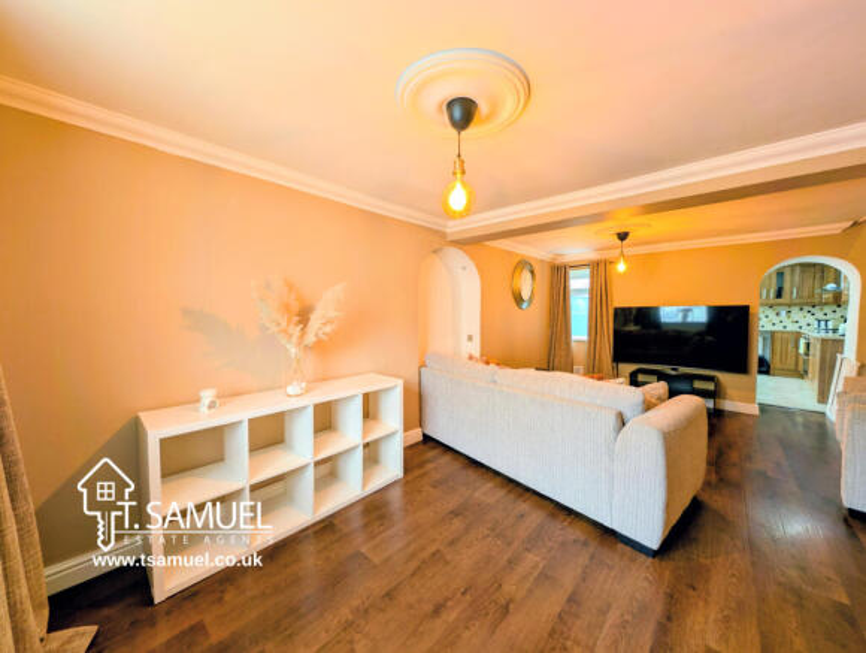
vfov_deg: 94.7
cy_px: 326
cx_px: 433
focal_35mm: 12
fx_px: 301
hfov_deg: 110.4
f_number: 1.95
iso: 38
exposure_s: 1/15.9
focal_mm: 2.23
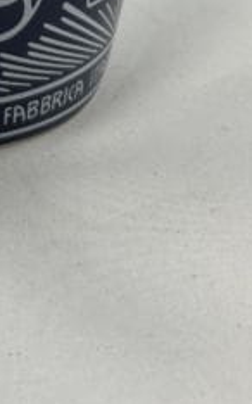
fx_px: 1595
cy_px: -103
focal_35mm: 145
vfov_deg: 13.9
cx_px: -107
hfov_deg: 8.8
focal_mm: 6.86
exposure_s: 1/100
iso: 64
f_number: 1.78
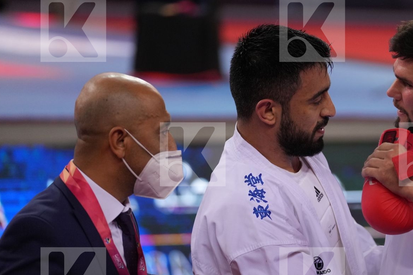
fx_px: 2501
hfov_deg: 9.4
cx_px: 312
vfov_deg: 6.3
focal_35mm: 218
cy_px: 154
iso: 2500
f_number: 2.8
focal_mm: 142
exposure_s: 1/1000
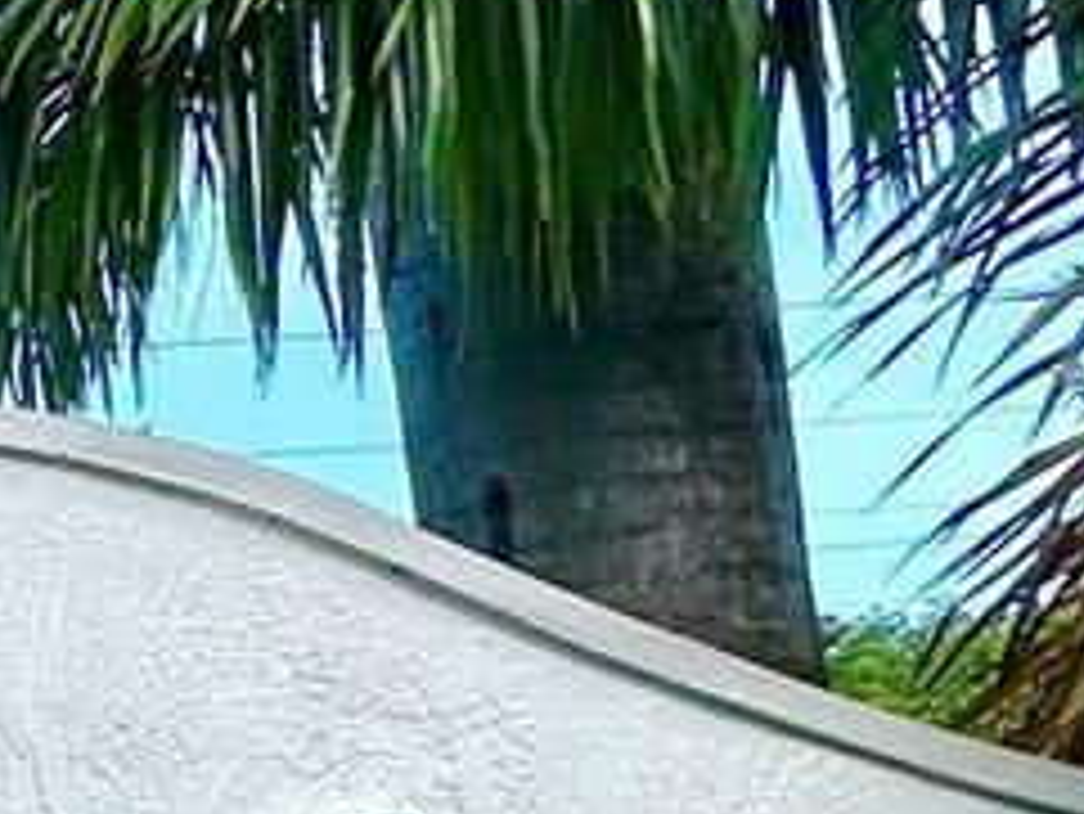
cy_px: 976
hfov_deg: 12.4
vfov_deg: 15.3
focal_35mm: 93
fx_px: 2914
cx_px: -1948
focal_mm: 2.22
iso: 40
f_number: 2.2
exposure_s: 1/955
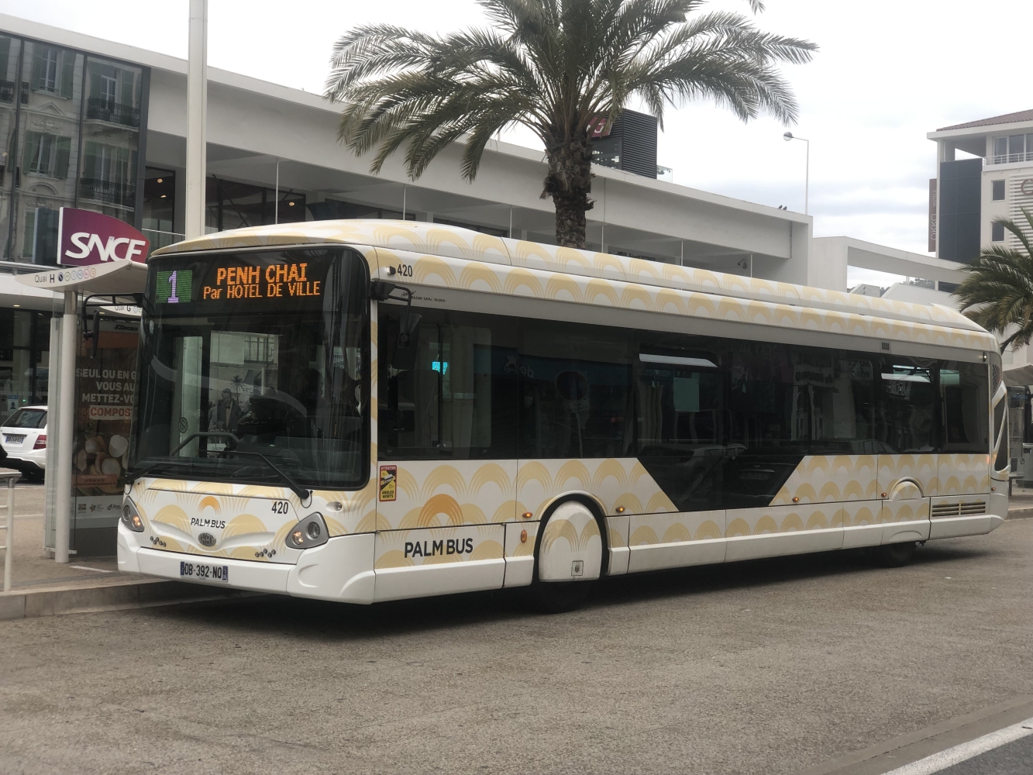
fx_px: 1552
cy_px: 388
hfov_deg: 36.8
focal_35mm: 52
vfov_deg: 28.0
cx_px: 516
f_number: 2.4
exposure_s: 1/100
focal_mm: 6
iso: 25
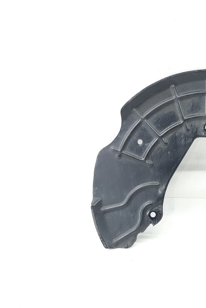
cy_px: 158
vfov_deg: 53.1
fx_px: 309
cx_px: 182
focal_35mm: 36
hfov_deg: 35.0
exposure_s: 1/50
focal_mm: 4.6
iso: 160
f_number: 2
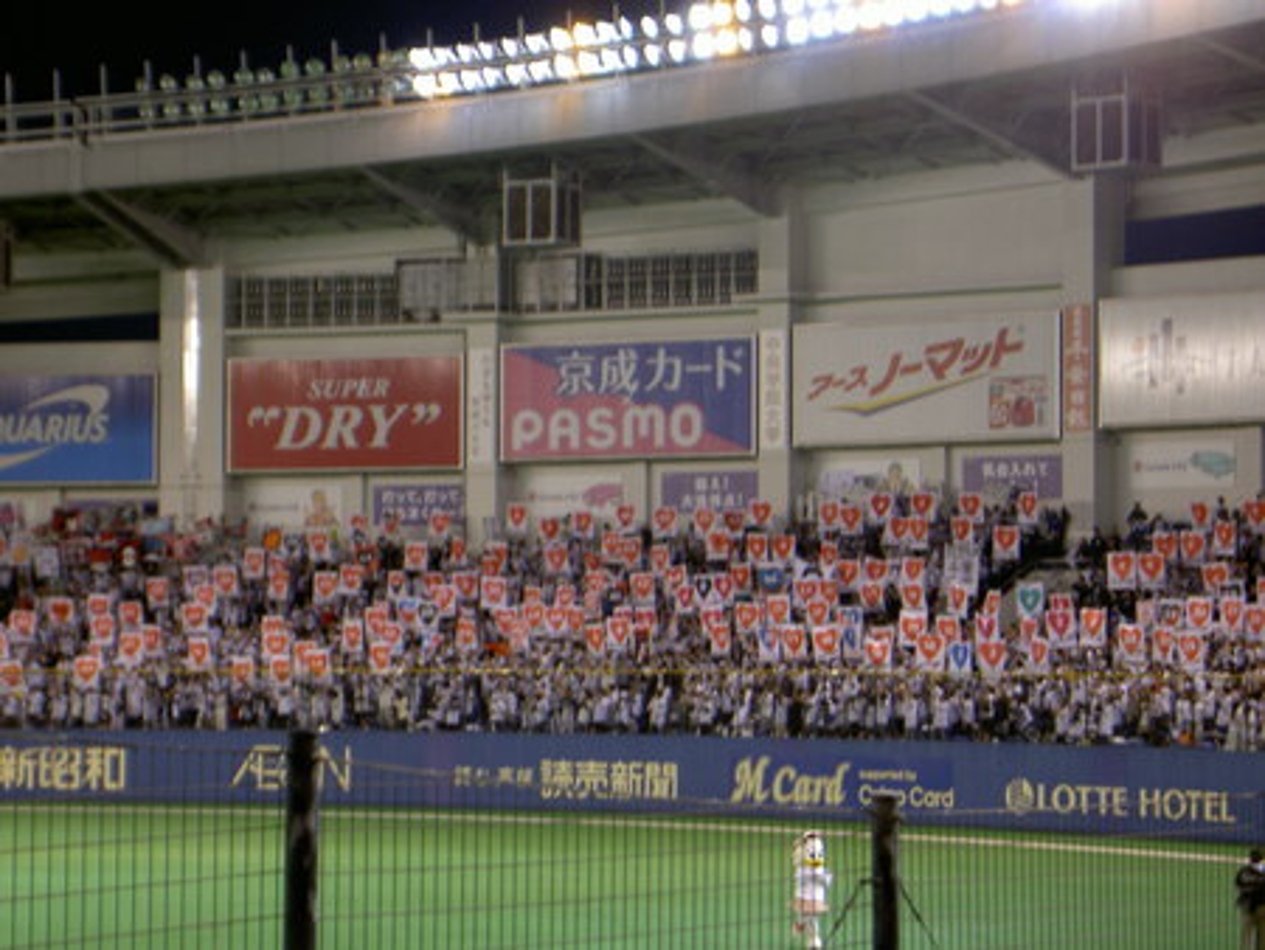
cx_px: 632
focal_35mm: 102
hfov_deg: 19.3
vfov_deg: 14.5
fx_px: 3729
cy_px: 475
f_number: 4.9
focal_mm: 16.8
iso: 50
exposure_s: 1/8
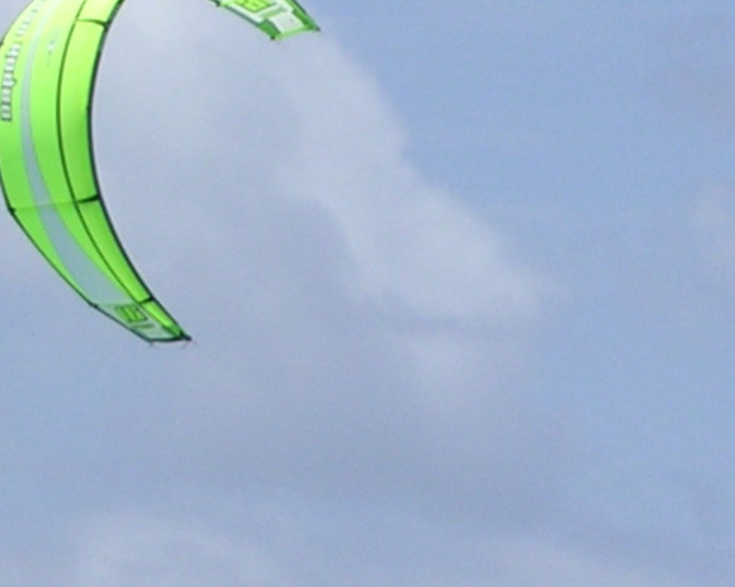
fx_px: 10242
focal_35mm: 471
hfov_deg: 4.1
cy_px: 781
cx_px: 1057
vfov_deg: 3.3
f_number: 4.9
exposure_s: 1/584
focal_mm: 17.4
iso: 100
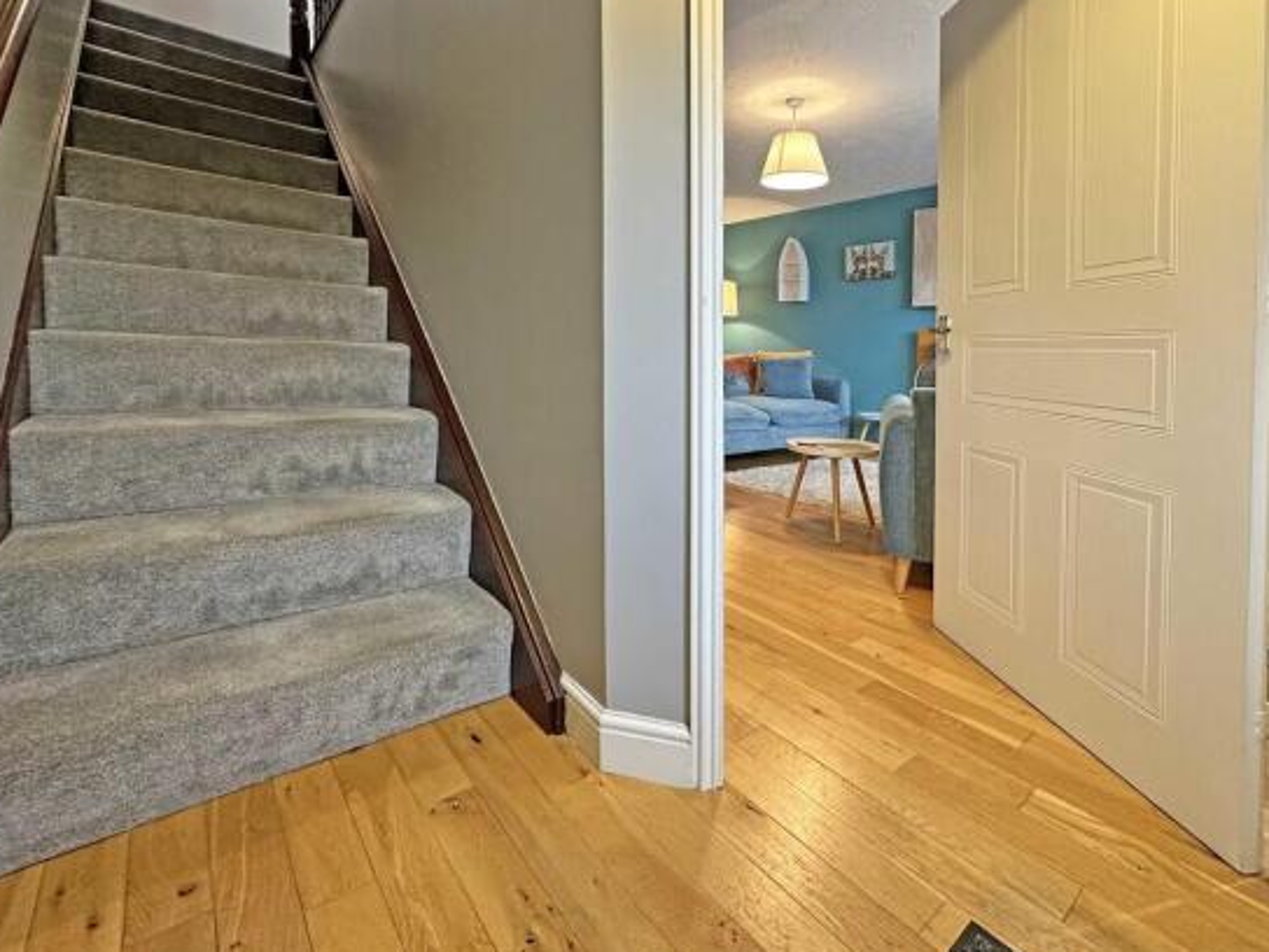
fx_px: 550
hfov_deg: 98.2
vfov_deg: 81.7
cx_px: 645
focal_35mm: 15
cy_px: 484
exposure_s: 1/50
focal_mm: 2.22
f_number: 2.2
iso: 320
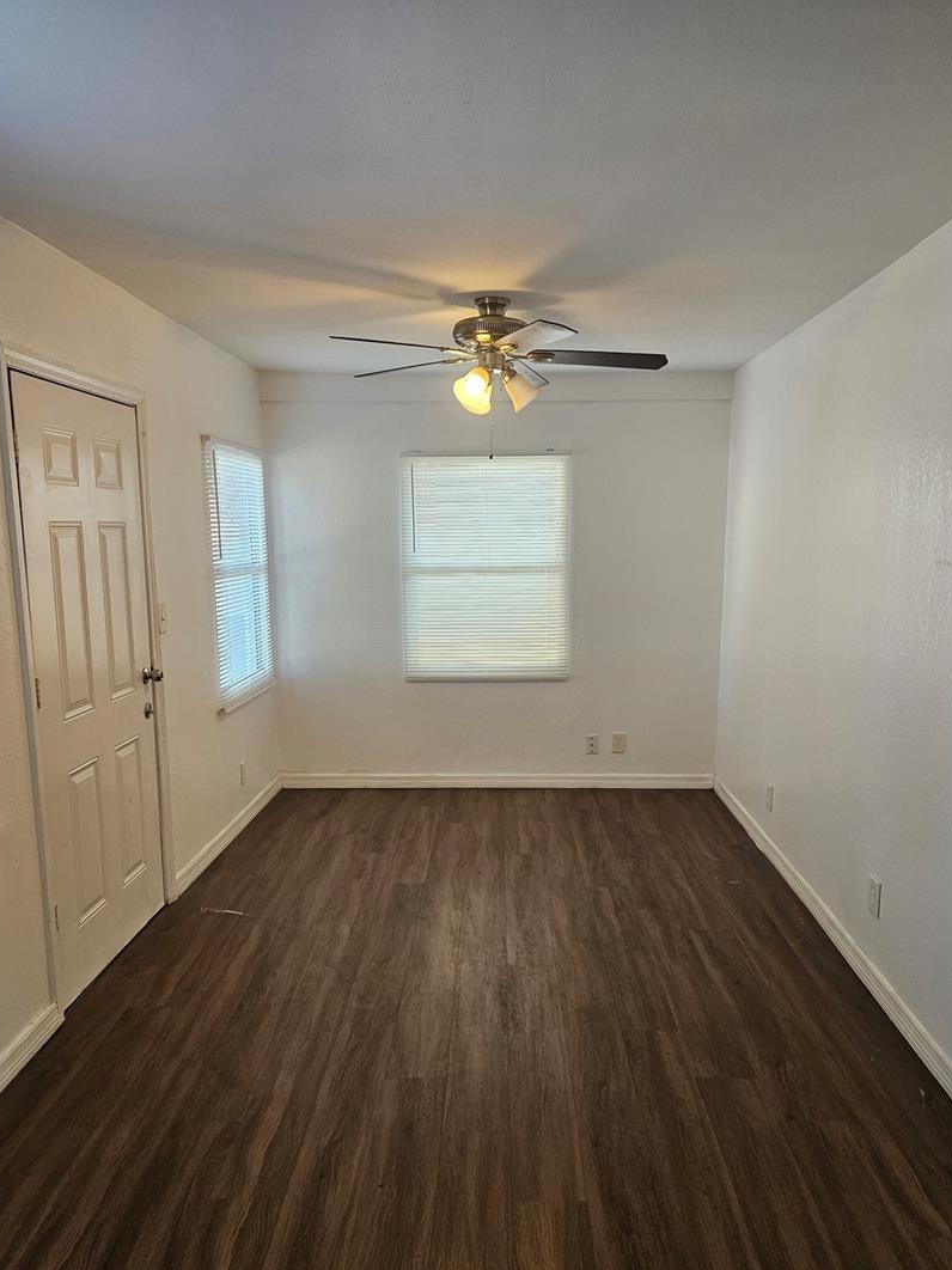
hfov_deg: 53.0
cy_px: 697
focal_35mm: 26
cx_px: 519
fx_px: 954
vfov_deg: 67.2
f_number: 1.8
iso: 160
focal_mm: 5.4
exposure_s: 1/120
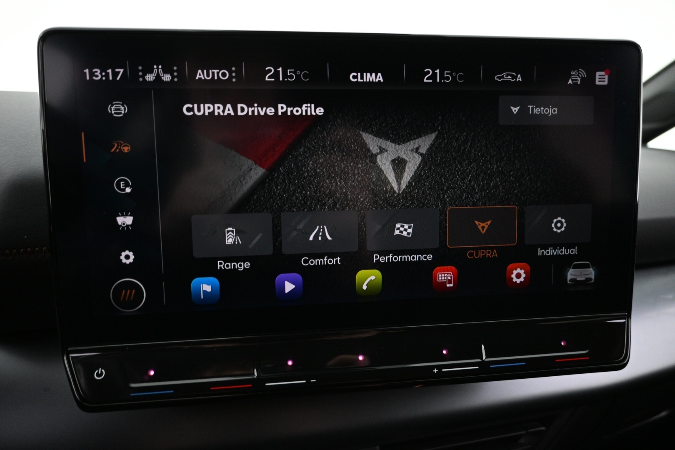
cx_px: 338
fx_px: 450
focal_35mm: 24
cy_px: 225
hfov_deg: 73.7
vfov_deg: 53.1
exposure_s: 1/25
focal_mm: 16
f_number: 3.5
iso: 1600
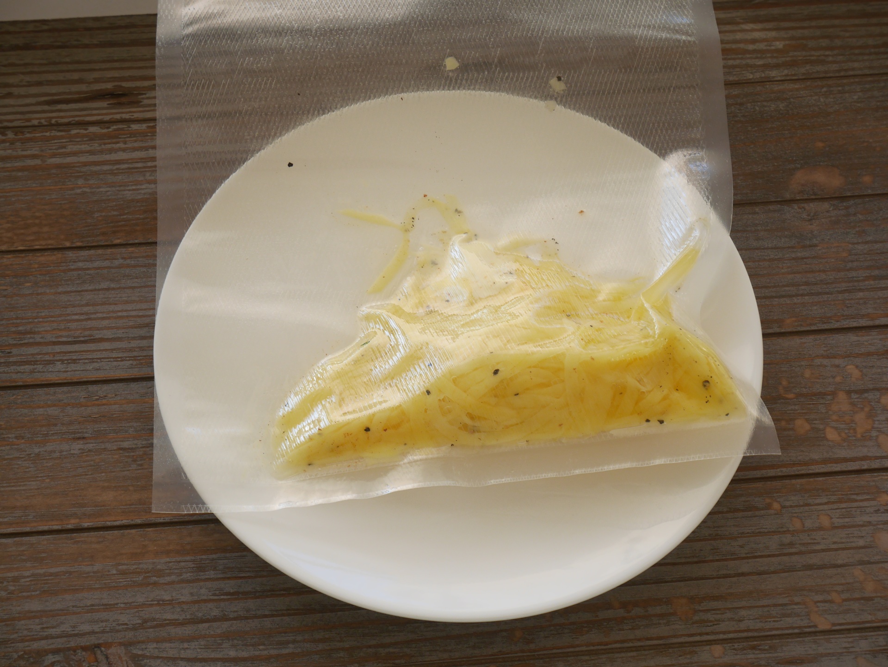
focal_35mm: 64
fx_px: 1643
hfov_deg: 30.3
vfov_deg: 23.0
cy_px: 334
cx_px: 444
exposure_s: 1/80
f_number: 5.6
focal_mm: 32
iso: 320
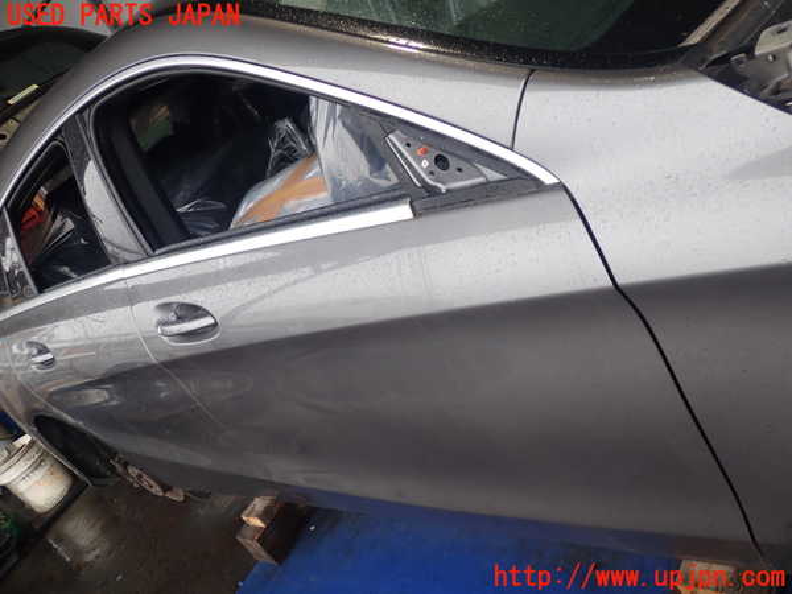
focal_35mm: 32
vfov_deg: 44.2
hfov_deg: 56.8
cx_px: 396
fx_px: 732
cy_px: 297
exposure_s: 1/60
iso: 125
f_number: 2.4
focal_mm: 5.87
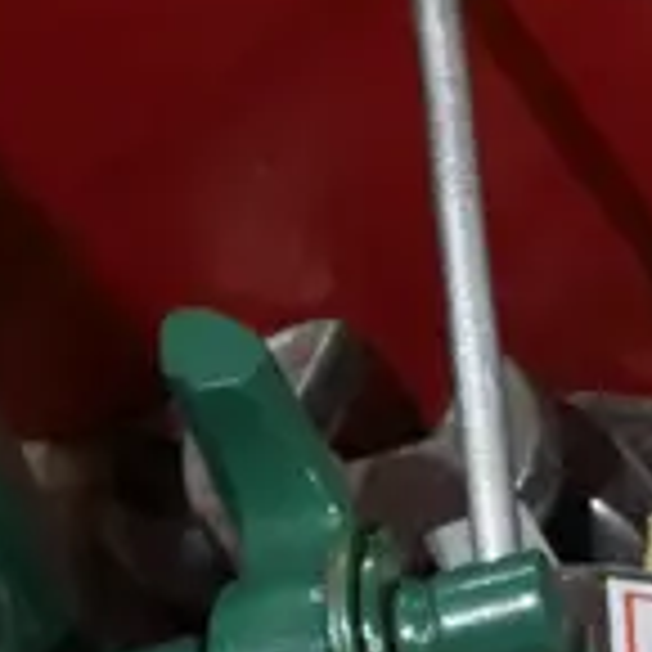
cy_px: 1039
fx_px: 5050
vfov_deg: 7.2
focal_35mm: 237
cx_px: 924
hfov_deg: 7.3
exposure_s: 1/60
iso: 400
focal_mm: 19
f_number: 4.1
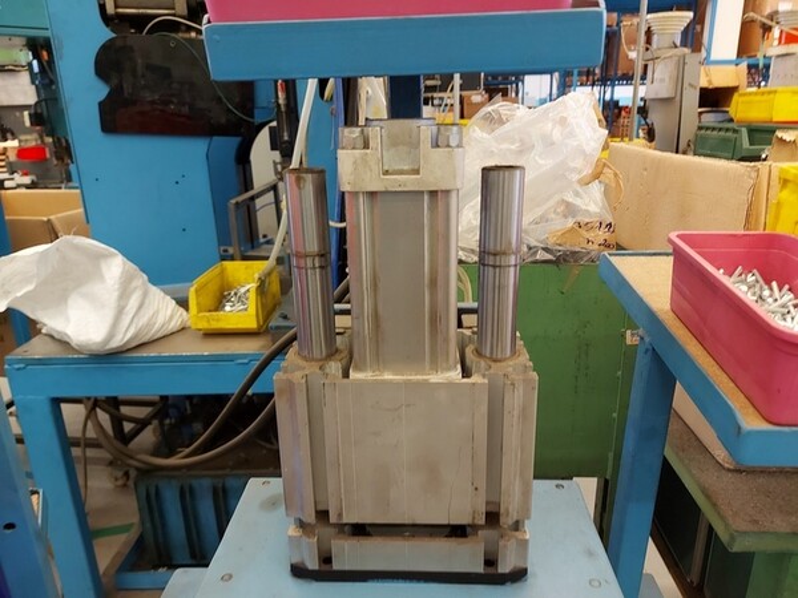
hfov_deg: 71.6
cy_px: 299
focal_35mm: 24
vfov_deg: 56.8
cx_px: 399
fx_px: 553
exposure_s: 1/30
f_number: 1.8
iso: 250
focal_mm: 5.23
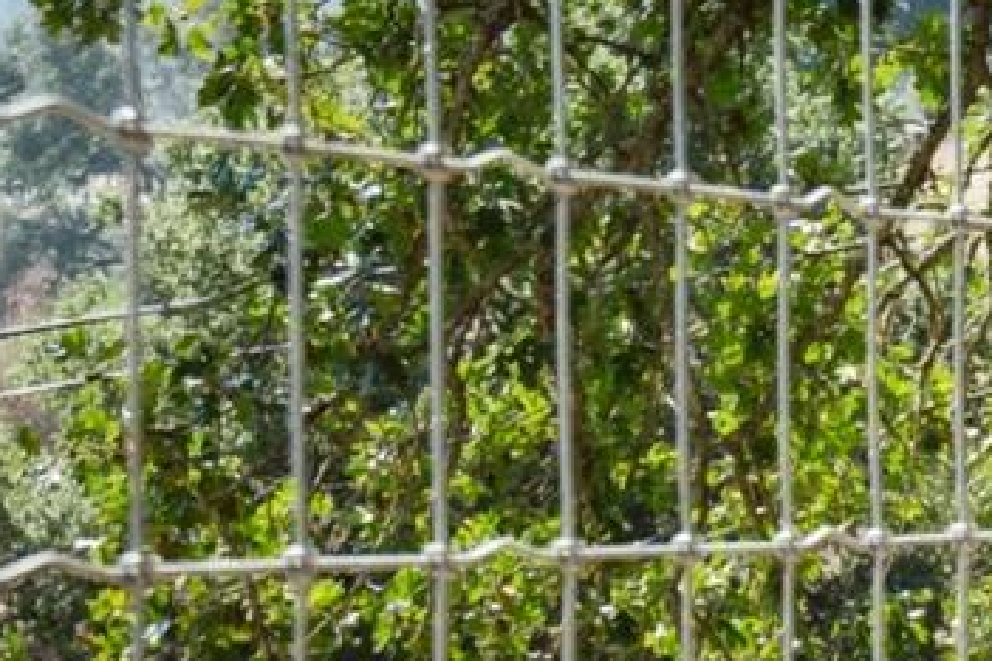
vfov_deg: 10.8
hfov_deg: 14.8
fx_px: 3417
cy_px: 850
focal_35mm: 124
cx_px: 1684
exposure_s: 1/320
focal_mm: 29
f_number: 8
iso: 400
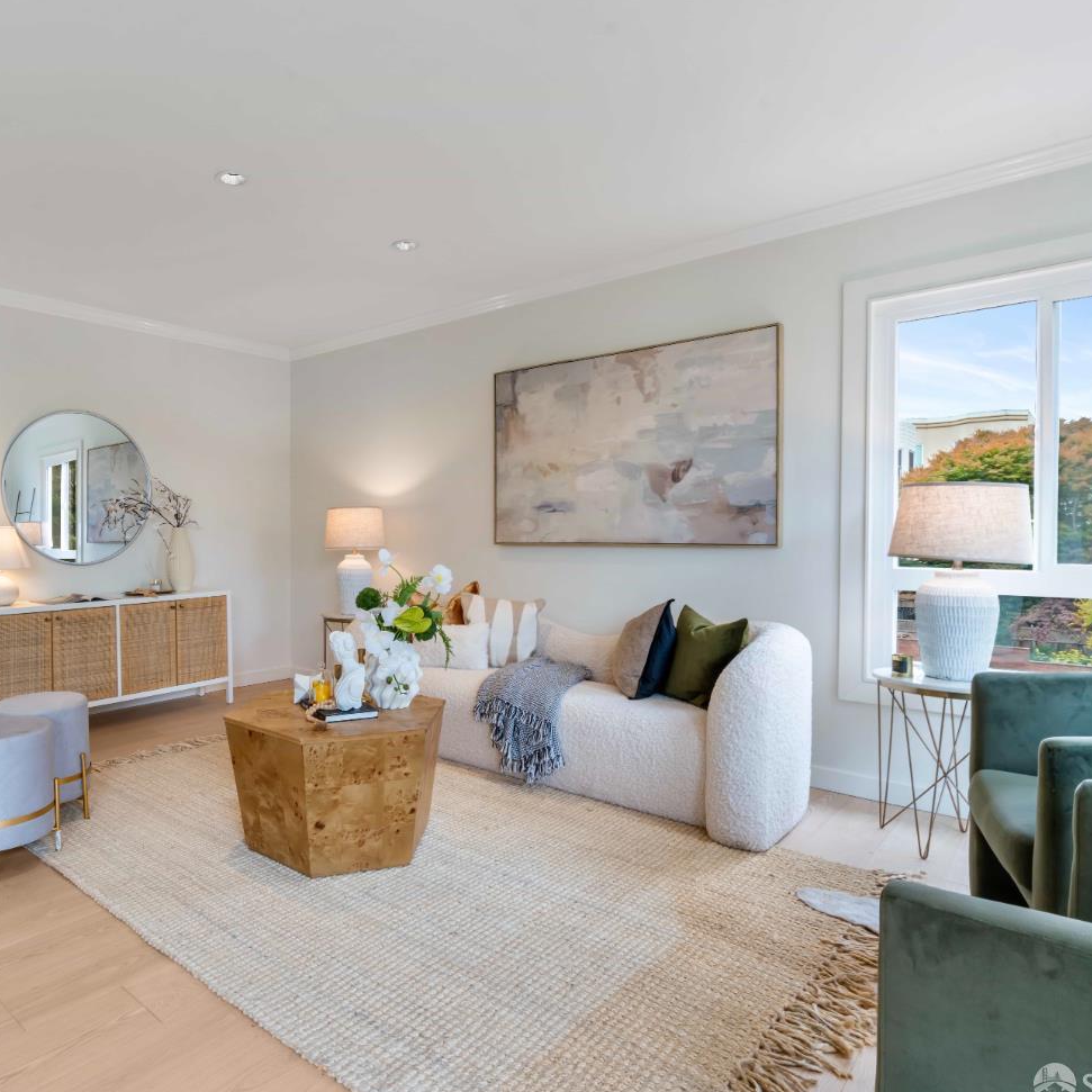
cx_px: 368
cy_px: 548
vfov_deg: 72.1
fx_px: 749
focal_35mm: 21
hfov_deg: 70.2
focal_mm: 16
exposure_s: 1/20
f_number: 11
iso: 640
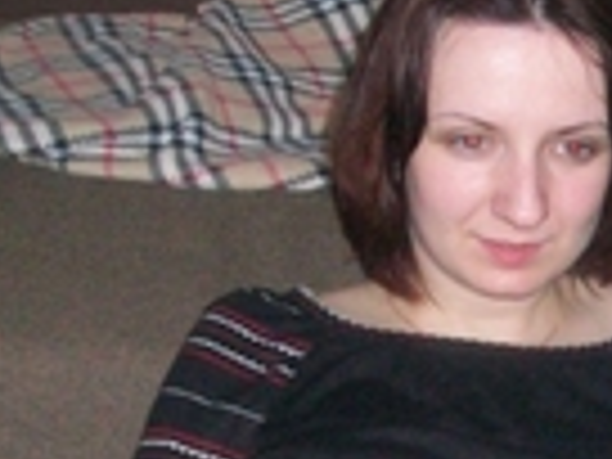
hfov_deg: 14.8
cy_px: 506
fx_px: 2281
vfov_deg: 11.3
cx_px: 711
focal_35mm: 129
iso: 160
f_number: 2.8
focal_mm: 5.7
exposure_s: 1/60
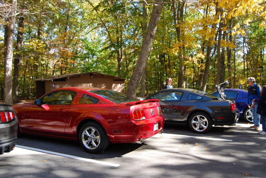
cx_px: 133
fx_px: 222
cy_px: 89
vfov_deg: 43.7
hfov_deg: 61.9
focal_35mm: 30
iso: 200
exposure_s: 1/100
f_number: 5
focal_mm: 20
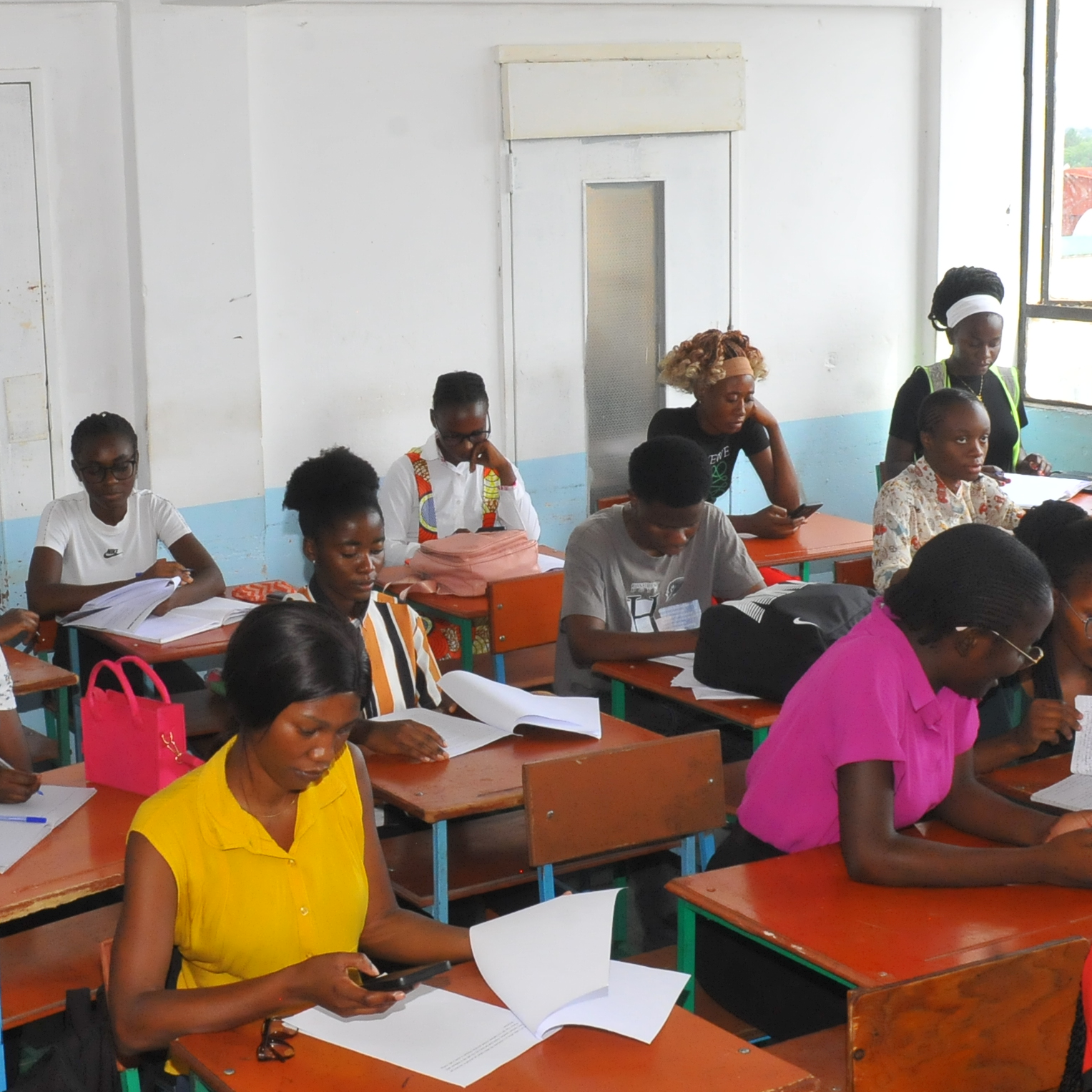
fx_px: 2106
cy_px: 539
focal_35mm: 59
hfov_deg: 28.6
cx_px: 273
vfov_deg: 29.1
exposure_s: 1/100
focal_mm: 22
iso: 1250
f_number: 13
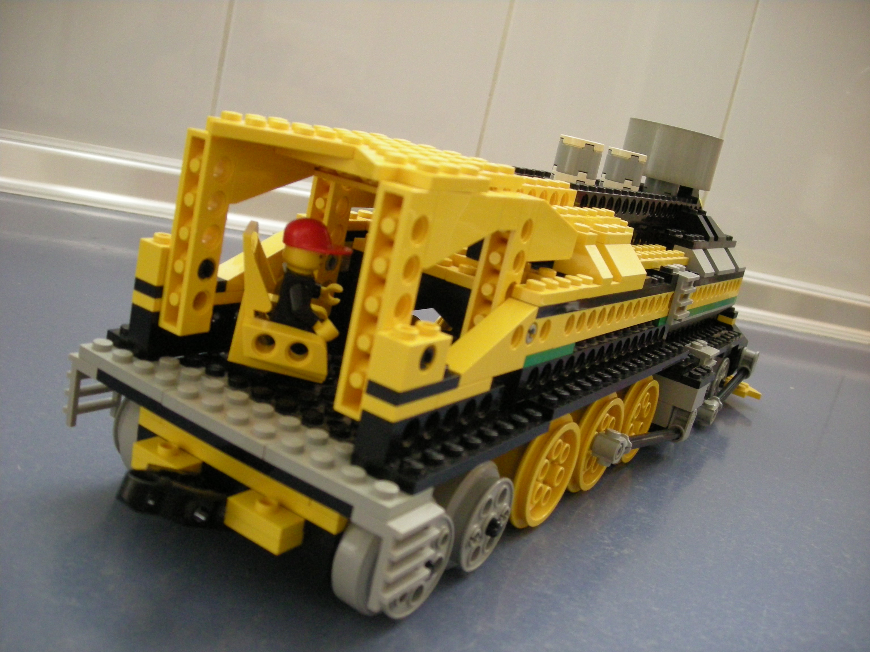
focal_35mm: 35
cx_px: 435
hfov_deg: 52.6
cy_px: 326
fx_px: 880
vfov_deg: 40.7
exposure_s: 1/37.6
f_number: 2.8
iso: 400
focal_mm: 5.7
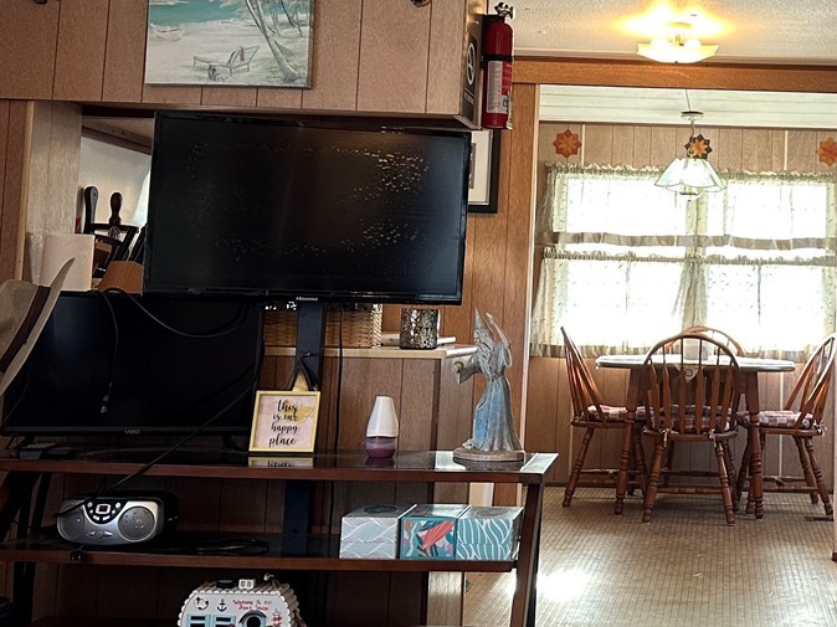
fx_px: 1378
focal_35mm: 57
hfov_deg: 32.5
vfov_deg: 25.3
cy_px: 148
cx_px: 718
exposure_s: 1/60
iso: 160
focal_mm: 6.86
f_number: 1.78
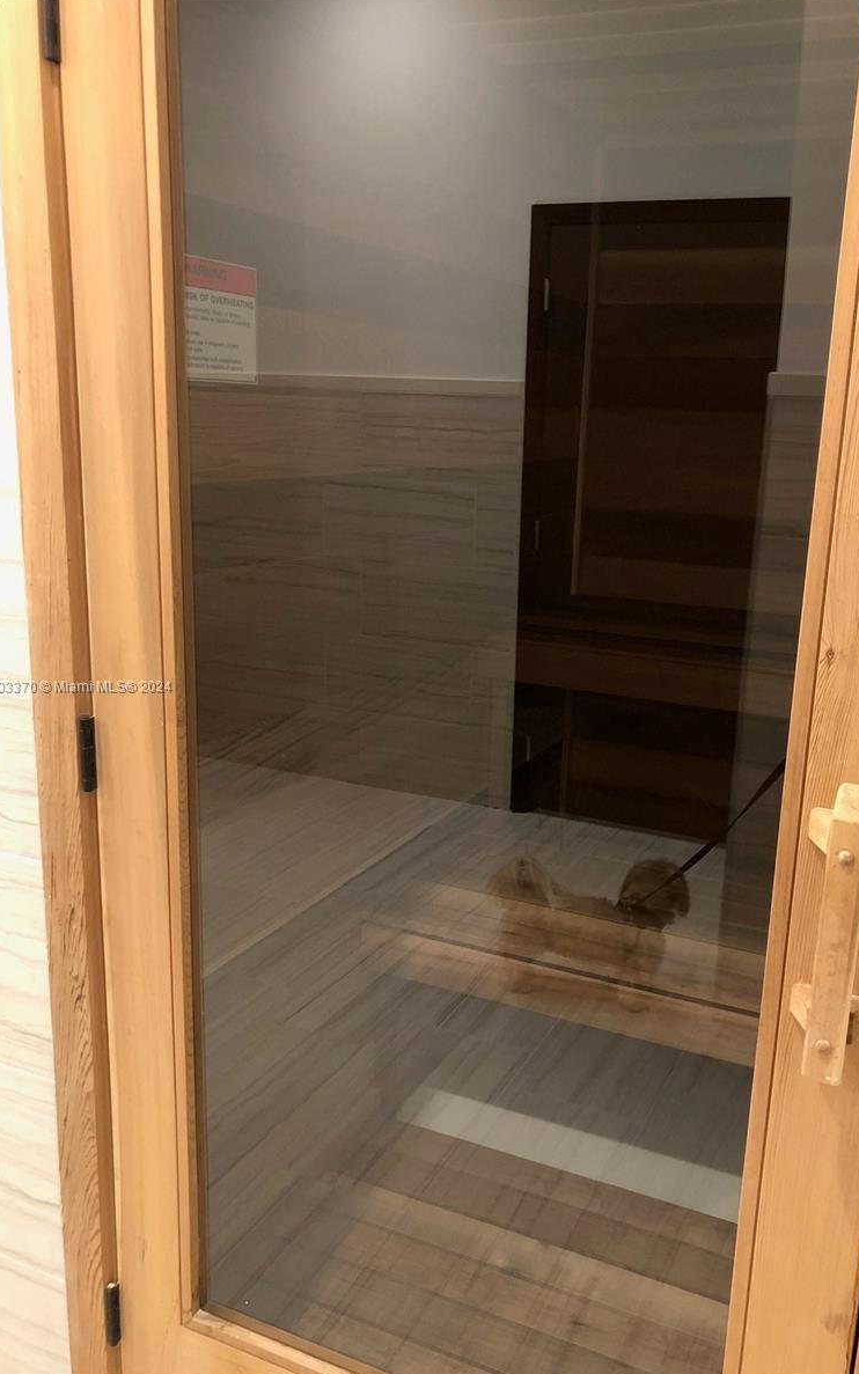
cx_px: 480
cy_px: 688
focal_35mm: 30
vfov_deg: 62.9
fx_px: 1124
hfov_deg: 41.8
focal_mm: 3.99
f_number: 1.8
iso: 100
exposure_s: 1/12
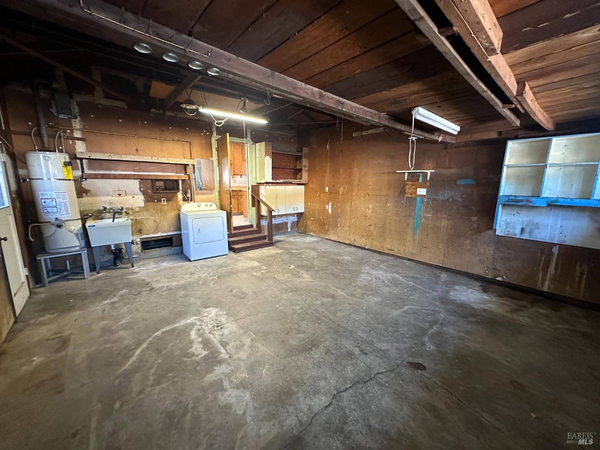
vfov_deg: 85.7
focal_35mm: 14
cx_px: 300
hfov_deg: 102.1
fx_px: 243
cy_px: 225
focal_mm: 2.22
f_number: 2.2
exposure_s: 1/60
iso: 500
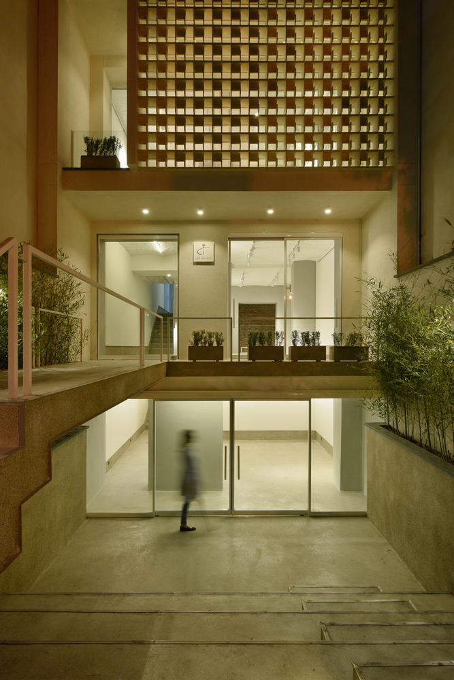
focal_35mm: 20
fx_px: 378
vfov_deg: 84.0
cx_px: 227
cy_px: 340
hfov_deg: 61.9
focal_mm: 20
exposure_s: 1/1.6
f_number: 10
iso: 200
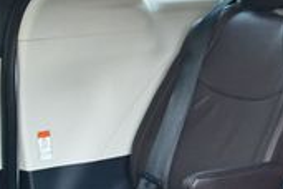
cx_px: 265
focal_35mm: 135
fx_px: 1061
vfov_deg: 9.9
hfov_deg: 15.0
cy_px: 260
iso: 900
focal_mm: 18
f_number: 3.5
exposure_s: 1/125
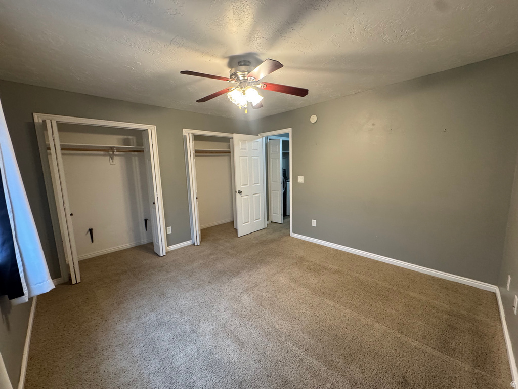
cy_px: 194
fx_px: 209
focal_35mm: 14
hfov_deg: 102.1
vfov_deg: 85.7
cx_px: 259
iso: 320
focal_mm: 2.22
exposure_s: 1/60
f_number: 2.2
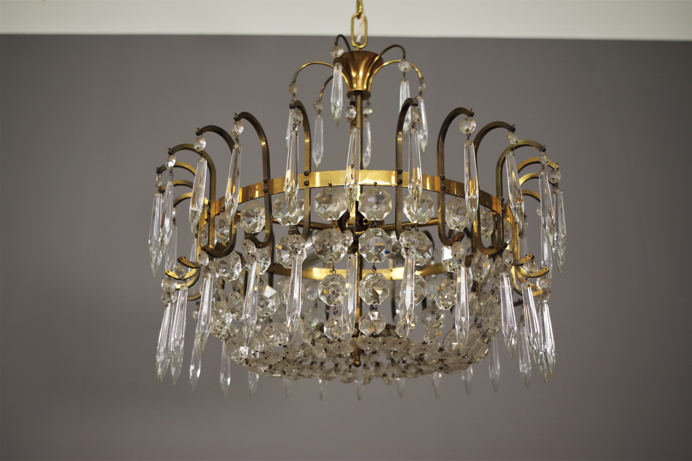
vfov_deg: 36.9
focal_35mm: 36
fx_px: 692
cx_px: 346
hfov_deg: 53.1
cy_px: 230
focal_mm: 24.38
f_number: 4
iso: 200
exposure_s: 1/60
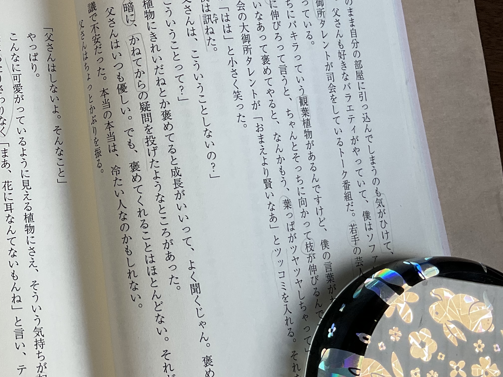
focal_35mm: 58
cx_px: 52
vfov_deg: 25.2
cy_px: 180
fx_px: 843
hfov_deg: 31.7
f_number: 1.8
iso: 50
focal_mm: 3
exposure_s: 1/60
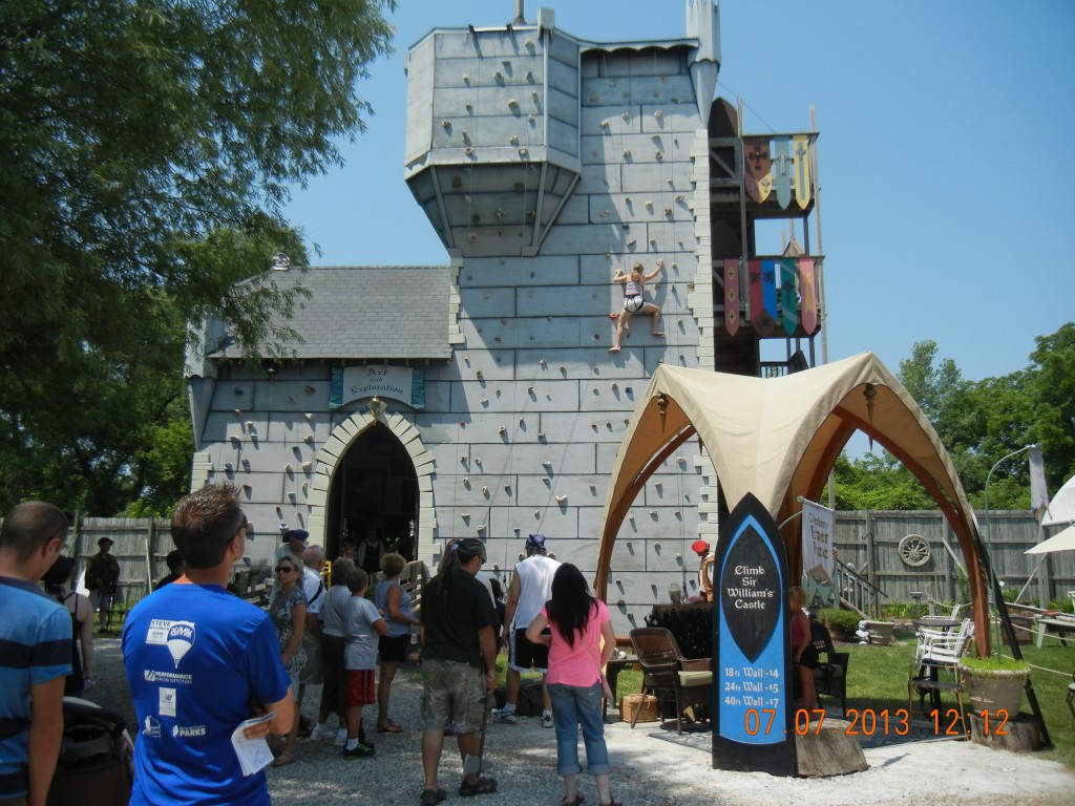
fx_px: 932
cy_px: 403
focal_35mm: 30
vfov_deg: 46.8
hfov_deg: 60.0
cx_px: 538
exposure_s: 1/417
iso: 160
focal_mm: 5.4
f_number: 7
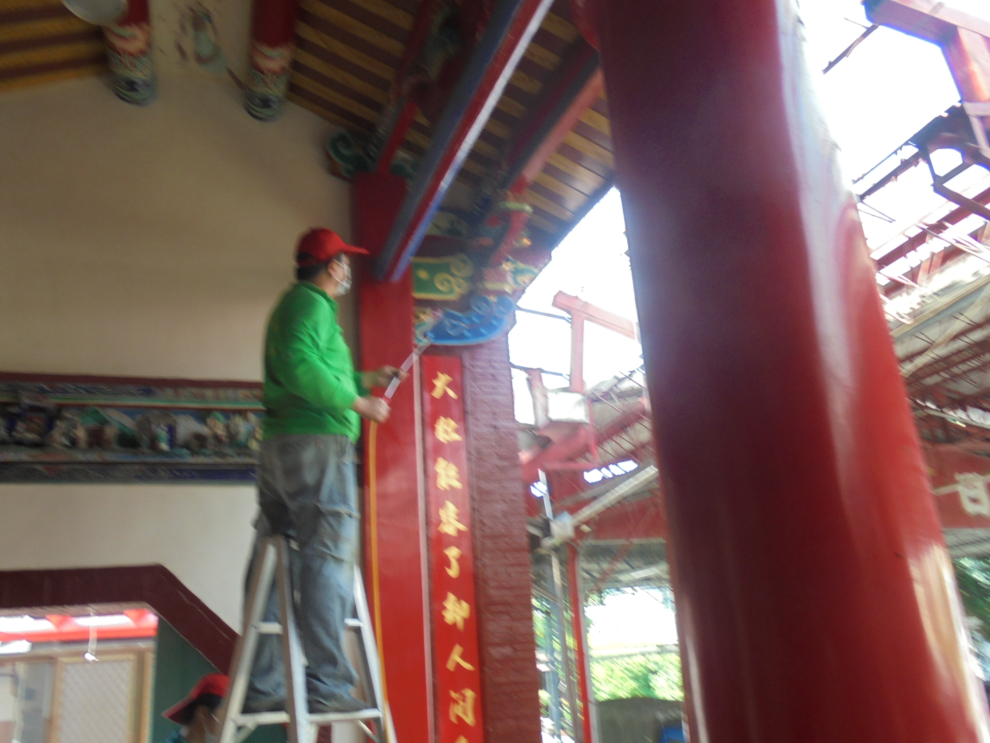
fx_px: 772
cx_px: 483
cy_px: 374
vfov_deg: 51.4
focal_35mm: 27
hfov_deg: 65.3
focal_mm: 4.6
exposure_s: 1/30
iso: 100
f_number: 3.5
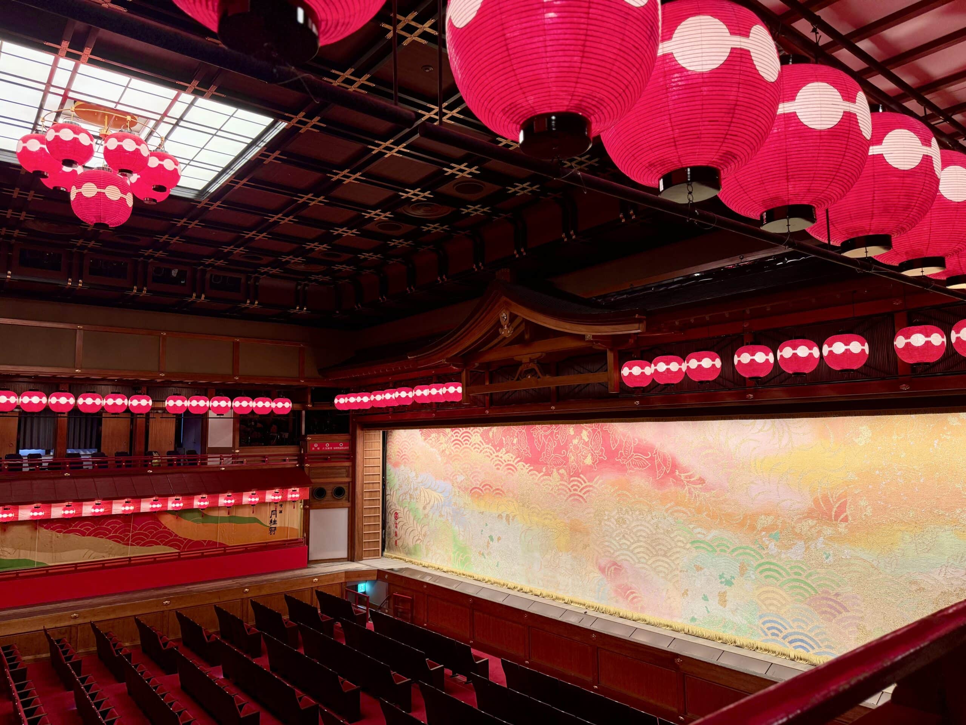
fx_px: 670
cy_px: 362
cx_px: 483
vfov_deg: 56.8
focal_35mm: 24
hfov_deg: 71.6
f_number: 1.78
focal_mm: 6.76
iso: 160
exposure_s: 1/60
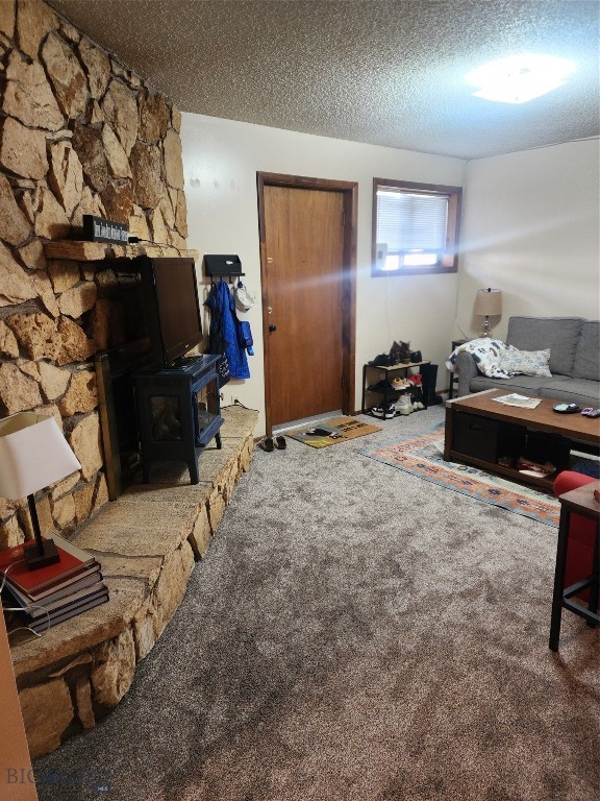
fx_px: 532
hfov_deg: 58.9
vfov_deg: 73.9
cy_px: 400
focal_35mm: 23
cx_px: 300
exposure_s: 1/30
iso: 400
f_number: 1.8
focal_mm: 6.4
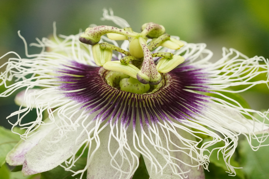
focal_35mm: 211
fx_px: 1576
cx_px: 150
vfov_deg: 6.5
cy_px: 106
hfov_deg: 9.8
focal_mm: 90
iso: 1600
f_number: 8
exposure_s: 1/200
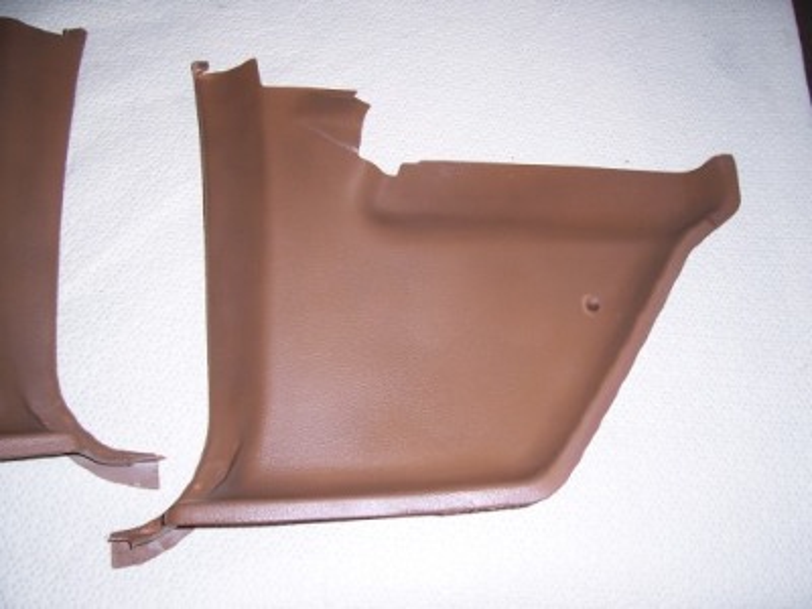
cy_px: 304
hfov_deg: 54.0
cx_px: 406
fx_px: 798
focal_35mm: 34
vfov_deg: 41.8
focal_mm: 5.6
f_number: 2.7
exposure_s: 1/60
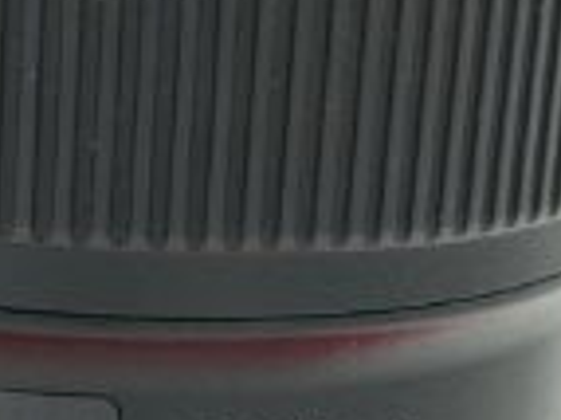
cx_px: 106
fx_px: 1393
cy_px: 159
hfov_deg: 22.4
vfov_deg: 17.1
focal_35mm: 86
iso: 100
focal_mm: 5.56
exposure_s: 1/263
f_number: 1.8
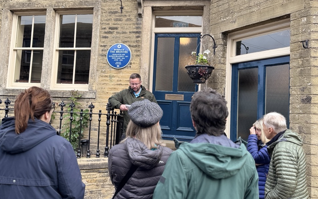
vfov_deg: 37.2
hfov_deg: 56.6
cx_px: 145
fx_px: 295
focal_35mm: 34
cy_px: 84
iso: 80
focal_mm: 6.76
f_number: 1.78
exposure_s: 1/481
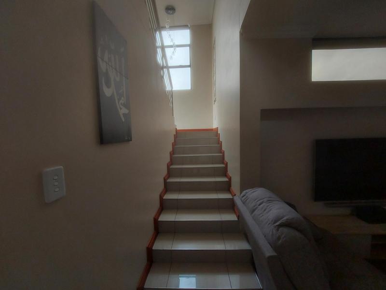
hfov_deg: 106.2
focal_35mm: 13
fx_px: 145
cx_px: 193
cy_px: 145
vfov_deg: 89.9
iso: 64
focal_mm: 1.74
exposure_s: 1/100
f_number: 2.2
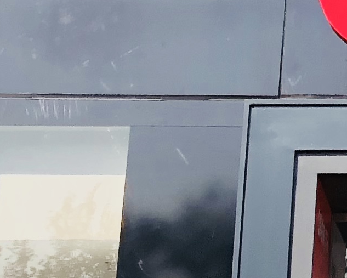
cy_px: -141
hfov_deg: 10.0
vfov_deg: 8.7
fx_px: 1788
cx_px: 770
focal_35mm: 174
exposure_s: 1/1372
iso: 20
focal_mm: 3.99
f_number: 1.8
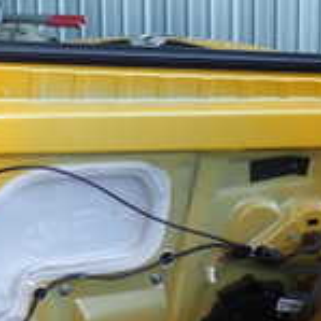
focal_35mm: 107
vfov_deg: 16.3
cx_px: 168
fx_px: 1123
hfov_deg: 16.3
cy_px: 121
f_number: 2.3
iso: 125
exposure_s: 1/60
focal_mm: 5.4
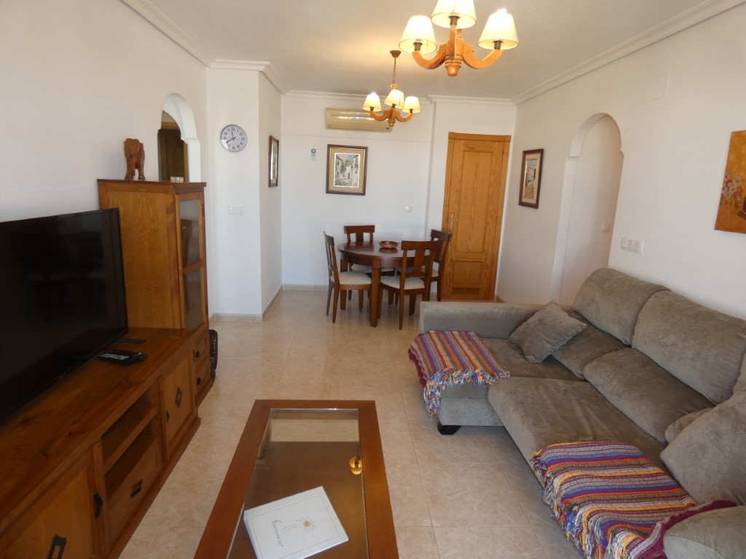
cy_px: 280
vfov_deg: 66.0
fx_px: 431
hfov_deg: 81.7
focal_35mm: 20
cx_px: 373
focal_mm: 3.6
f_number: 2.8
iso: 200
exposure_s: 1/60
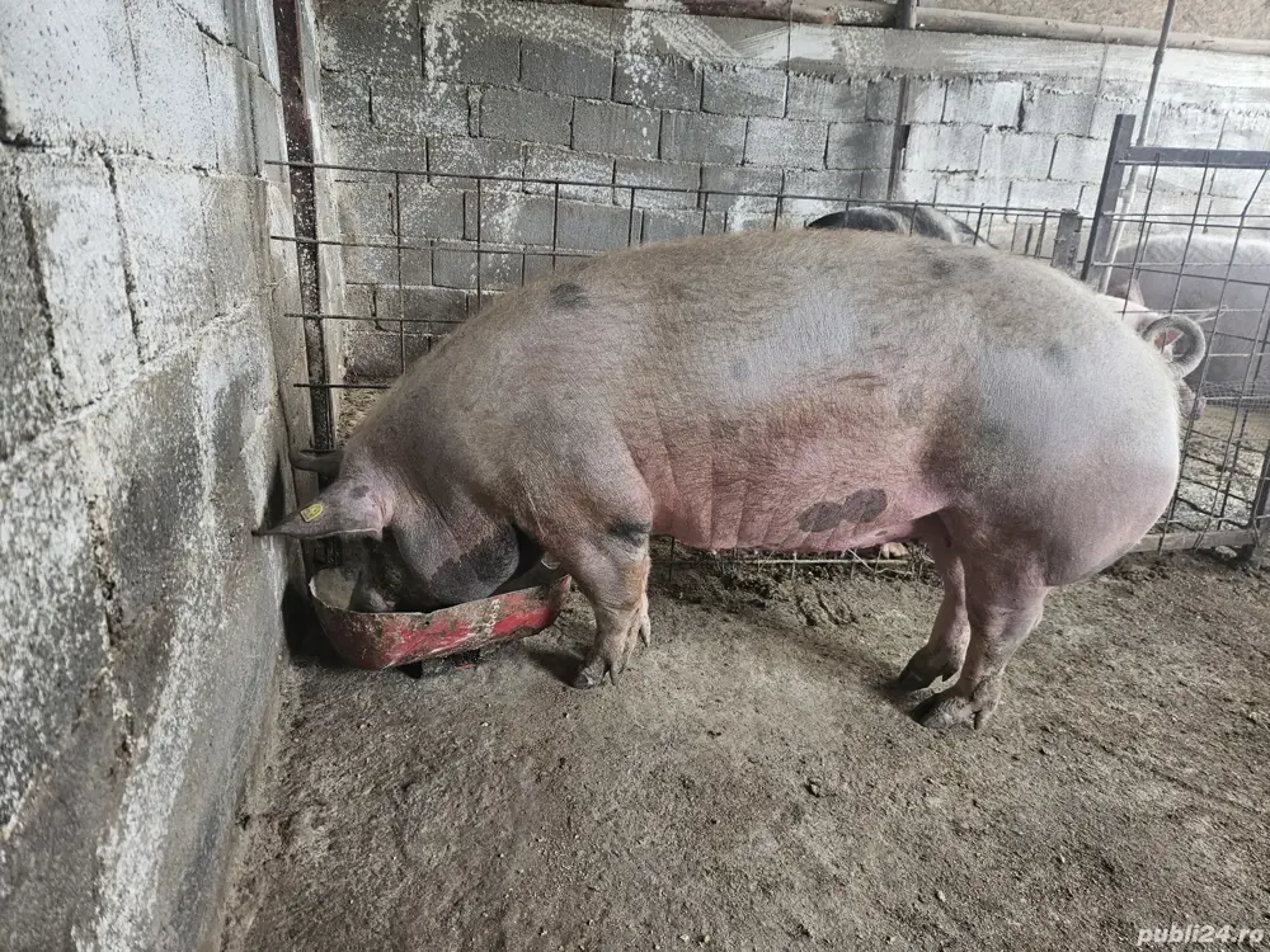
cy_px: 476
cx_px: 635
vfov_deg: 58.9
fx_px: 844
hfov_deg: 73.9
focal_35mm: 23
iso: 200
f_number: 1.8
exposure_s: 1/142
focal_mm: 5.4
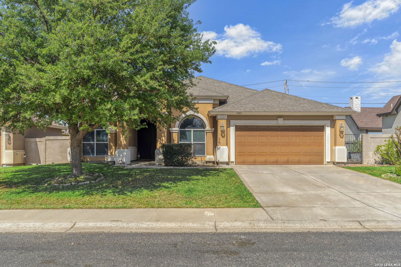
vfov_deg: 47.9
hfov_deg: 67.4
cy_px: 134
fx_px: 301
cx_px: 200
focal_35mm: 27
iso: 200
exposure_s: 1/500
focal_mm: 27
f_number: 9
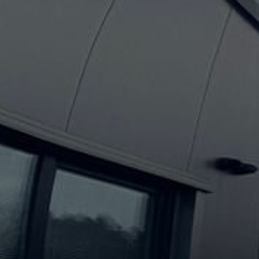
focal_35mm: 123
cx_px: 544
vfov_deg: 13.5
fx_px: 1041
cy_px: 366
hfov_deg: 12.3
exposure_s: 1/156
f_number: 1.78
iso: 64
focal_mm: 6.76
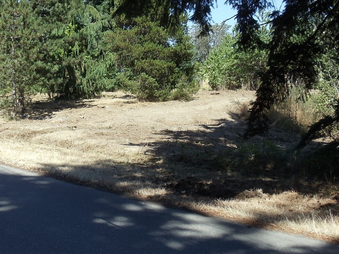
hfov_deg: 27.1
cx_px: 90
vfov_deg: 20.7
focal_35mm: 71
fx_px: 695
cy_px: 114
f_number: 3.5
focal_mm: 6
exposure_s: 1/500
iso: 100
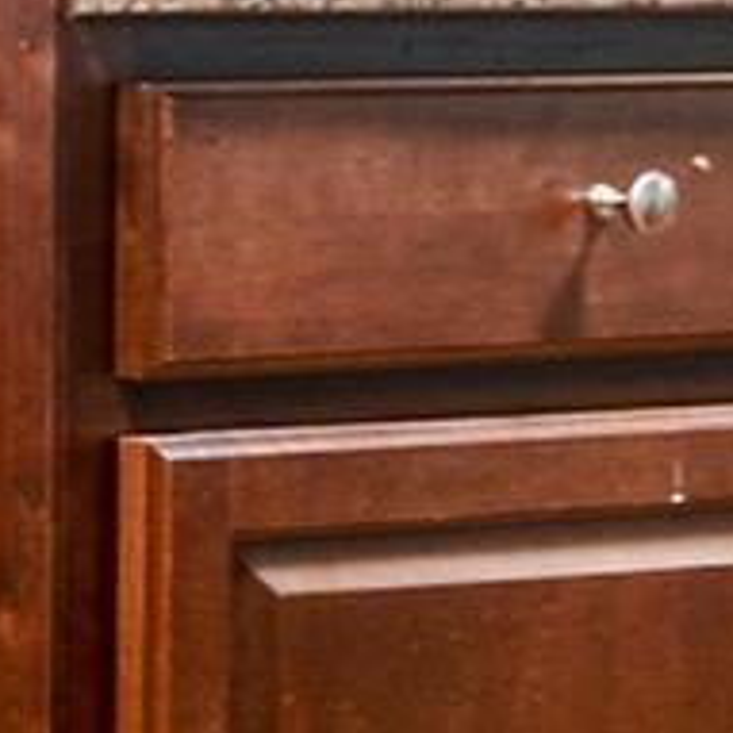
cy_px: 296
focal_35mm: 107
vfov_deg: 16.3
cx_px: -1700
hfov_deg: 10.0
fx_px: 2563
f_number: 9
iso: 100
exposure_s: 1/1.25
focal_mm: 10
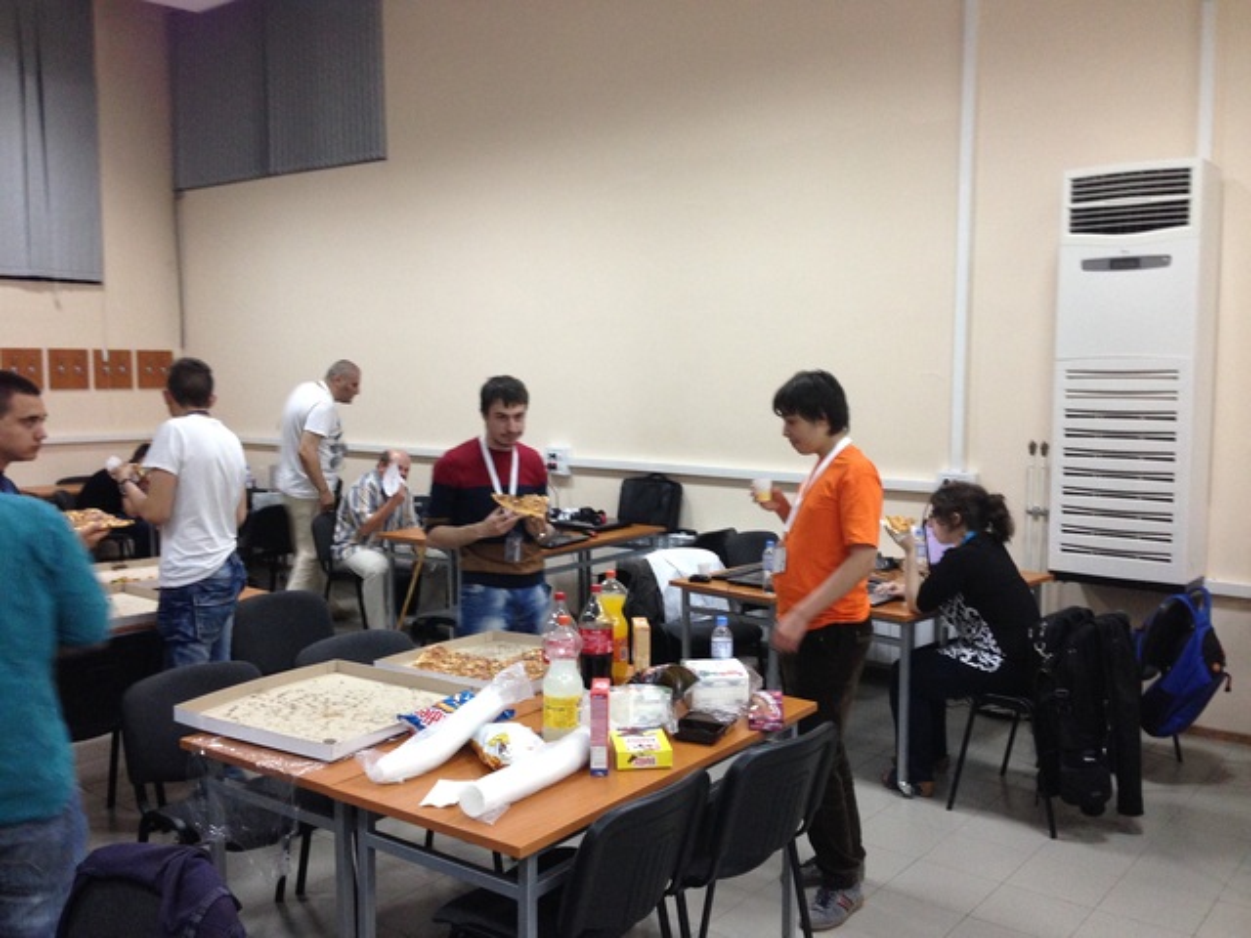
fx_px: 1193
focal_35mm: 33
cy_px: 469
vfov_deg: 42.9
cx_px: 626
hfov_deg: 55.4
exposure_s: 1/20
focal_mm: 4.12
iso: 160
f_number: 2.4
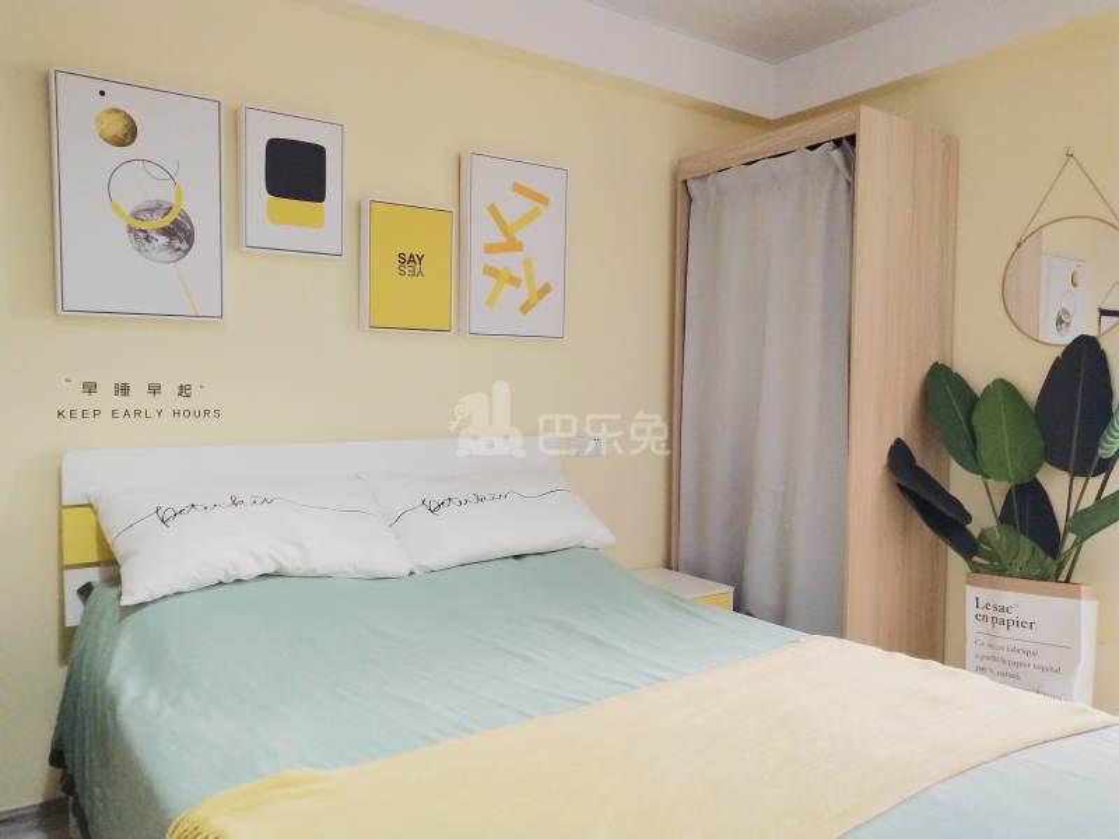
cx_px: 560
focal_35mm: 30
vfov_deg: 46.8
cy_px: 420
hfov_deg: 60.0
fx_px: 970
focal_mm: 3.95
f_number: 1.8
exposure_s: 1/50
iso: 476
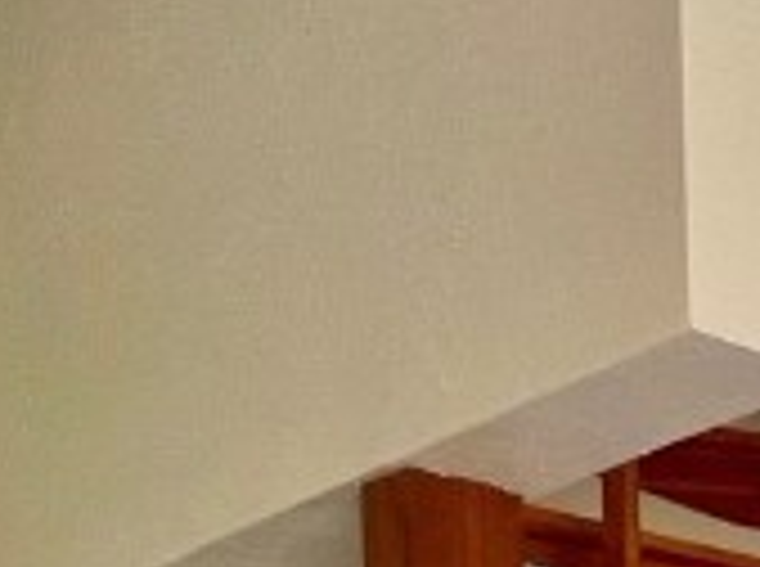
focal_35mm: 79
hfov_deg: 14.2
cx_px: 1916
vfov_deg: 14.7
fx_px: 1731
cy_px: 1188
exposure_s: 1/120
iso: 80
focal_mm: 1.57
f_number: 1.8
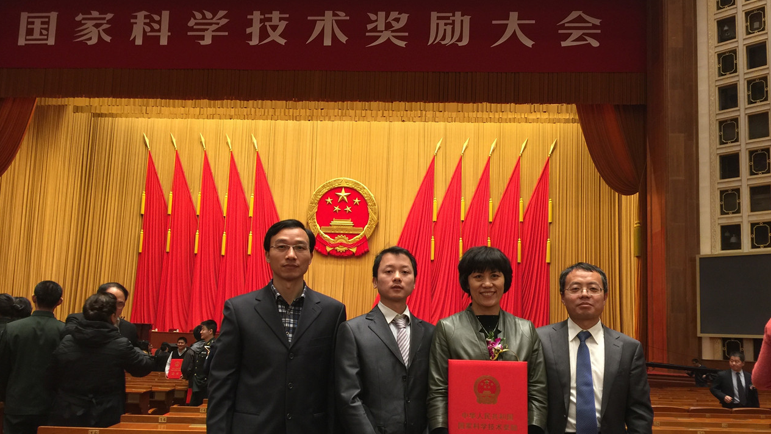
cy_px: 258
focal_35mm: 32
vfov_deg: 36.6
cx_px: 382
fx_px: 654
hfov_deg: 61.0
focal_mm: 4.15
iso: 50
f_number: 2.2
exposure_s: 1/17
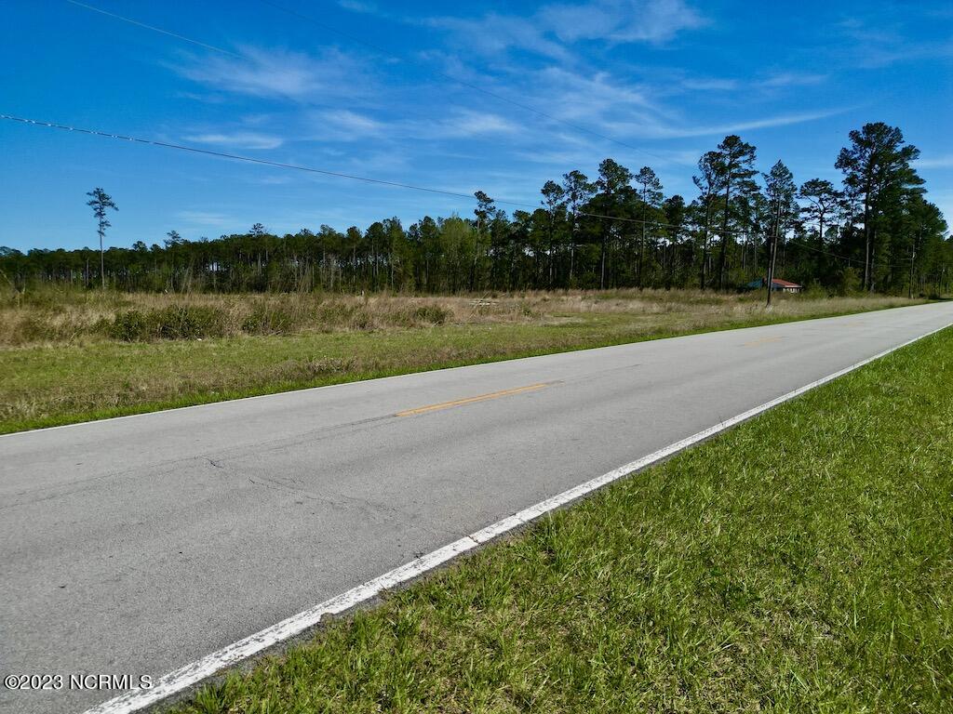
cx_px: 476
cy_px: 357
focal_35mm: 24
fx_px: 661
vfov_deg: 56.8
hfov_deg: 71.6
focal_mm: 6.72
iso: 100
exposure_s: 1/2500
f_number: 1.7
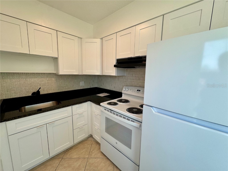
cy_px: 86
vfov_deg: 85.7
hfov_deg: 102.1
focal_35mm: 14
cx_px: 114
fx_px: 92
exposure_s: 1/120
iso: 50
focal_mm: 2.22
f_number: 2.2
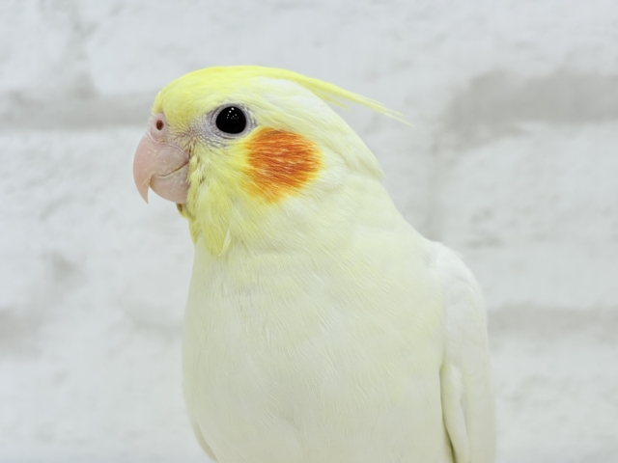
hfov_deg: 36.8
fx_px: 928
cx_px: 309
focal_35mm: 52
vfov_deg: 28.0
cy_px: 232
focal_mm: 5.96
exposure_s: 1/100
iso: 64
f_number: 1.6
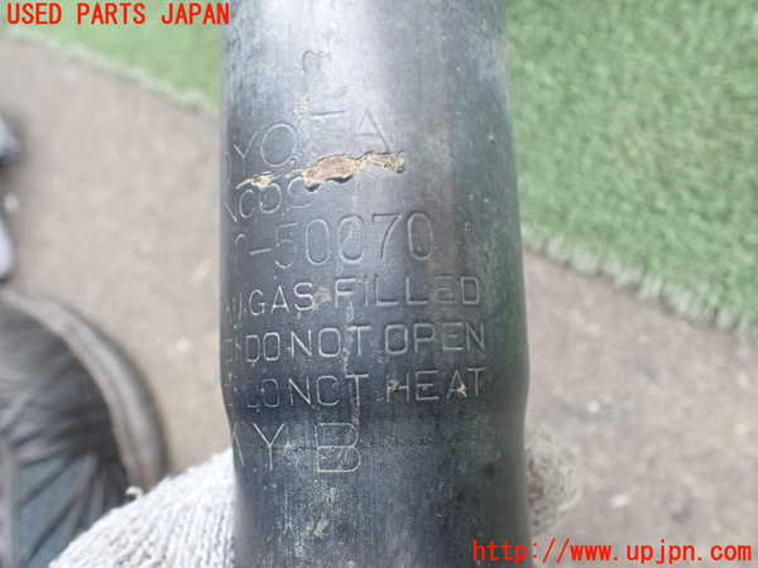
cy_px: 284
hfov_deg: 60.0
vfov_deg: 46.8
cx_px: 379
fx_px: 657
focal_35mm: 30
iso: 320
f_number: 2.3
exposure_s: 1/125
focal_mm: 5.4
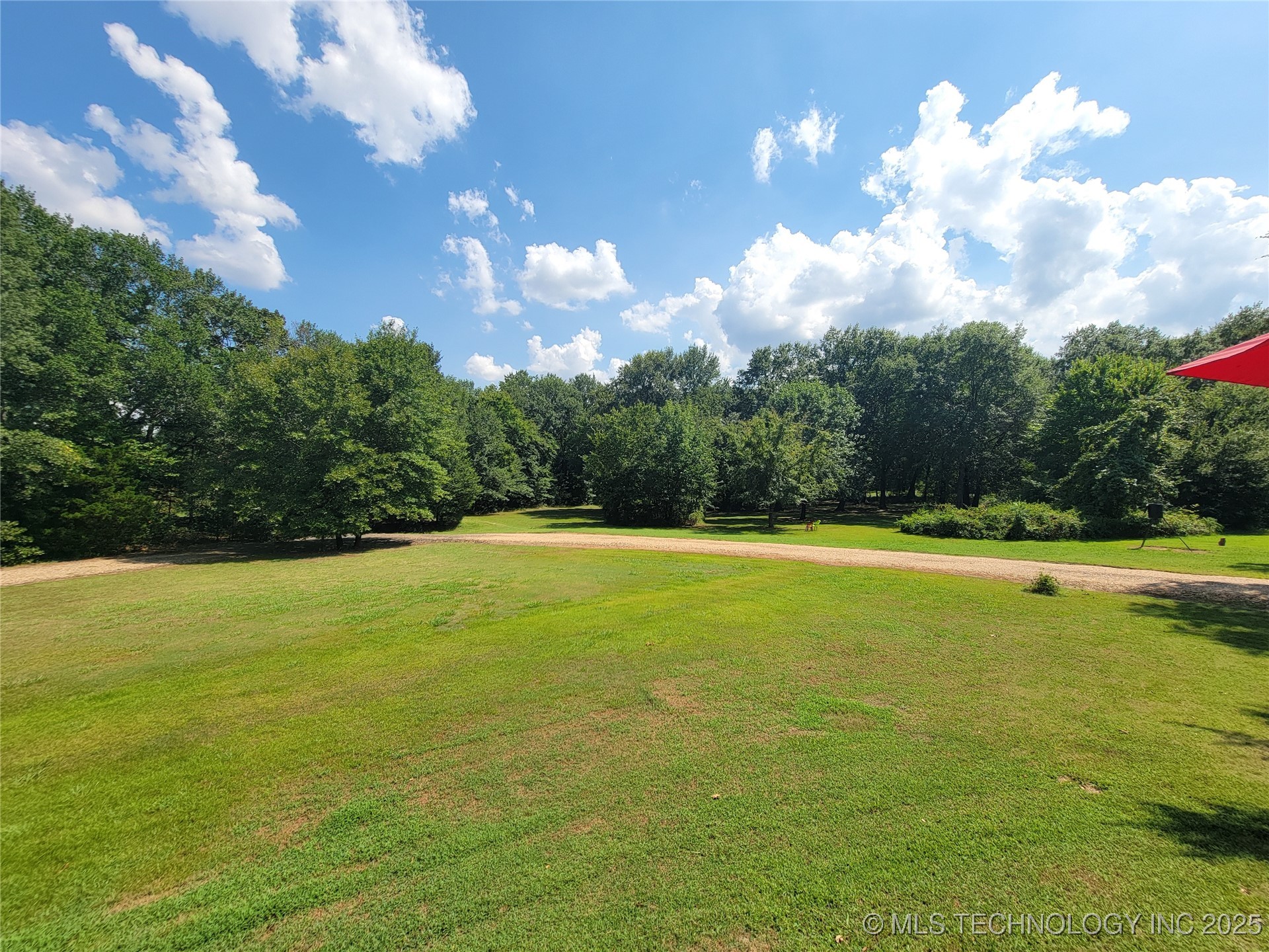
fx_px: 477
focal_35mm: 13
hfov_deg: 106.2
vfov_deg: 89.9
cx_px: 634
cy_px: 476
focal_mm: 2.2
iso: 50
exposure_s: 1/1686
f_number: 2.2
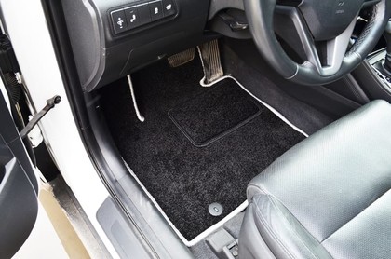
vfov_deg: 36.7
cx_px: 196
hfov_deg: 53.2
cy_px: 130
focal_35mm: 36
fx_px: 390
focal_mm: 24
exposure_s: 1/30
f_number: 9
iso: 400
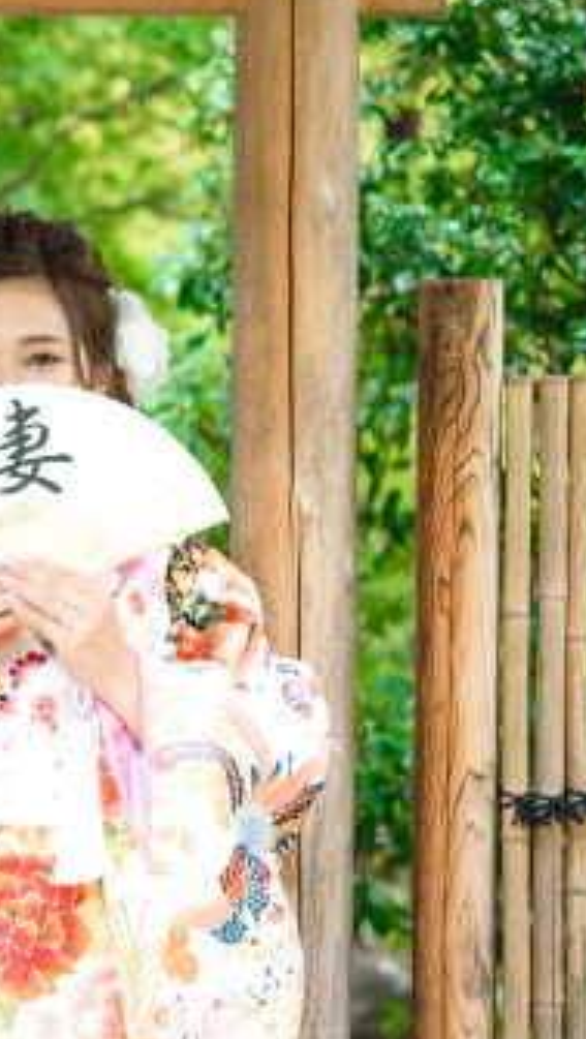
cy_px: 537
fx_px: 3445
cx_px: -518
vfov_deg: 17.1
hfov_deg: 9.2
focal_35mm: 125
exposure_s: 1/1000
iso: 400
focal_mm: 50
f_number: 2.8
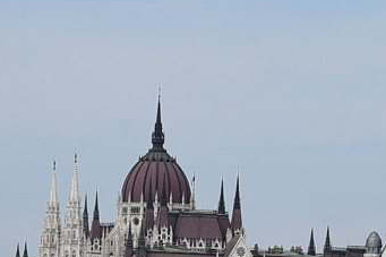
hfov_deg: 7.8
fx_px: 2831
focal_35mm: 264
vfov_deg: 5.2
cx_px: 182
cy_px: 276
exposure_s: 1/500
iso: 280
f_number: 11
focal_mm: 75
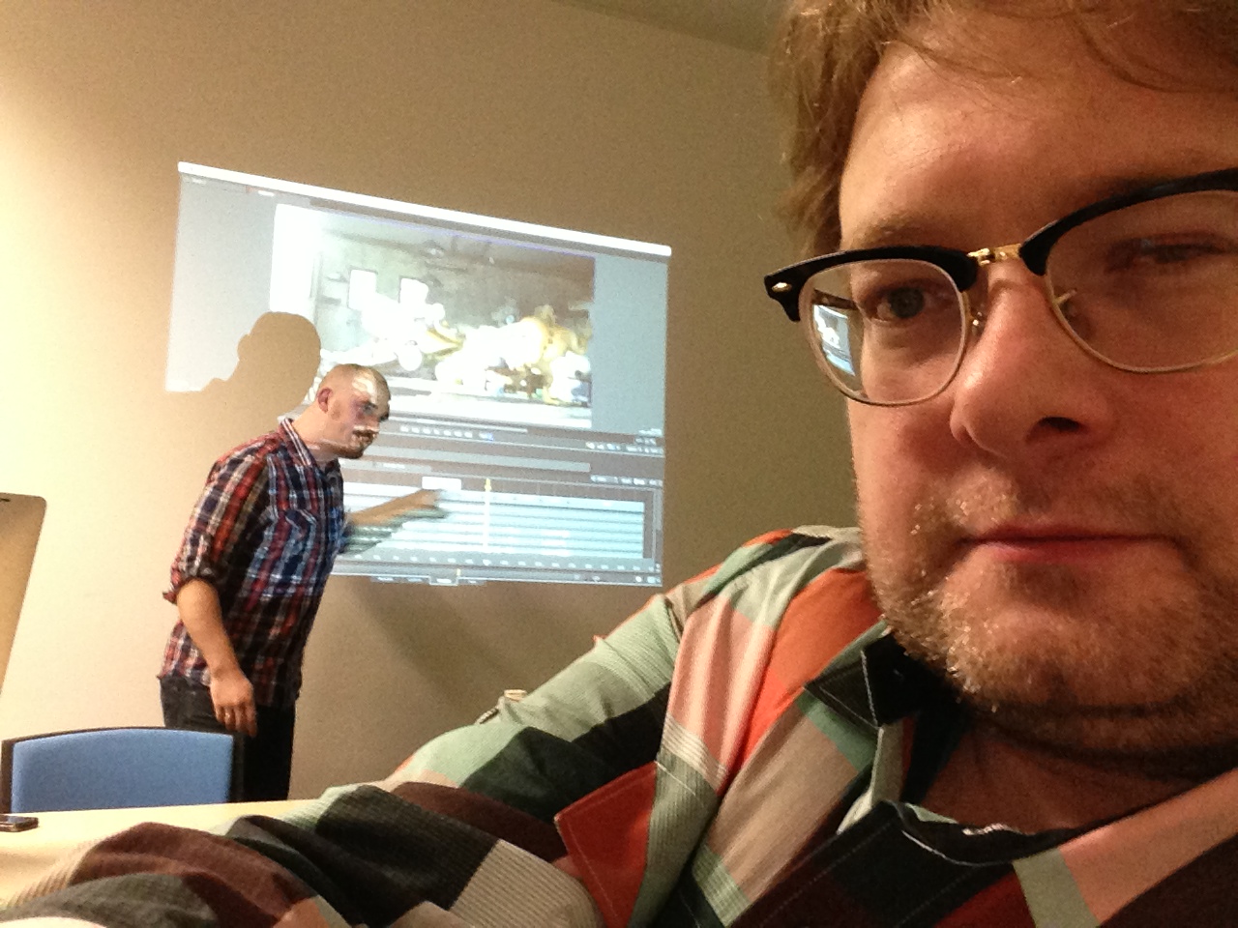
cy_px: 464
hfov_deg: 52.6
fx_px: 1252
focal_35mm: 35
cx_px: 619
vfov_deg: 40.7
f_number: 2.4
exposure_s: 1/15
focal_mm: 2.18
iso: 250
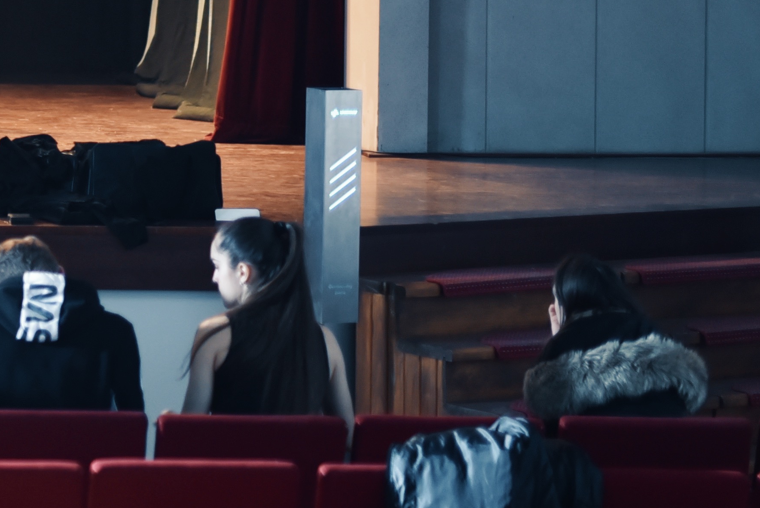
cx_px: -403
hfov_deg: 11.5
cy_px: -137
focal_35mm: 170
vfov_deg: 8.0
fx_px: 3590
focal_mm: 50
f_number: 1.6
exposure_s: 1/60
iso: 800
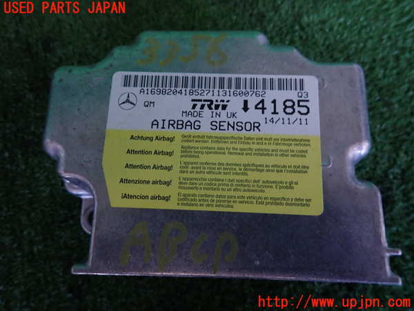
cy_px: 156
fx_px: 299
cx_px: 207
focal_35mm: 25
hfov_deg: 69.4
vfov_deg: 54.9
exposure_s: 1/60
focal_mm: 4.5
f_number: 2
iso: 200
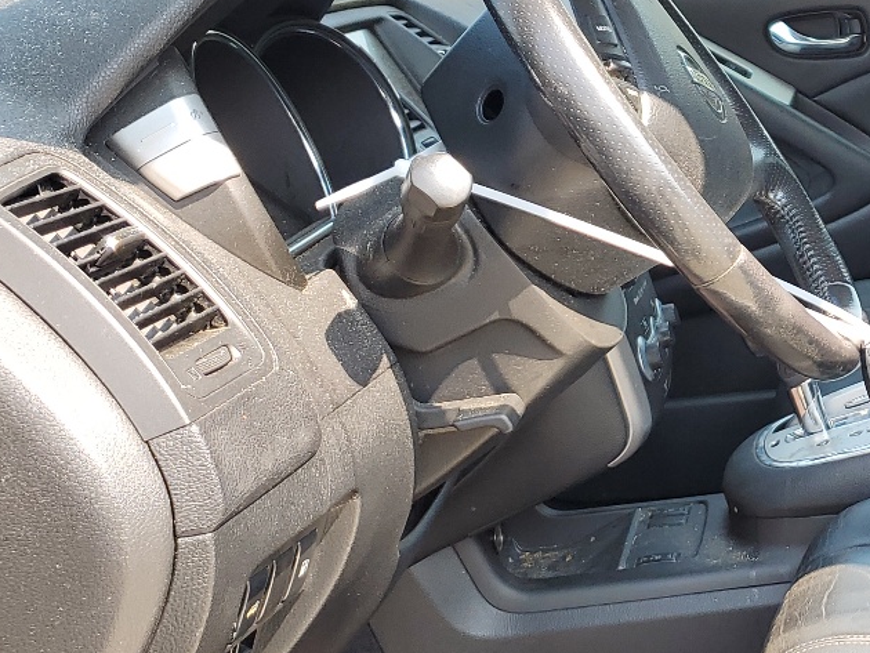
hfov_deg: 27.0
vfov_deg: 22.3
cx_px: 953
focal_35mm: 66
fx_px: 1659
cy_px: 342
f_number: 1.5
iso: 50
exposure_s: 1/323
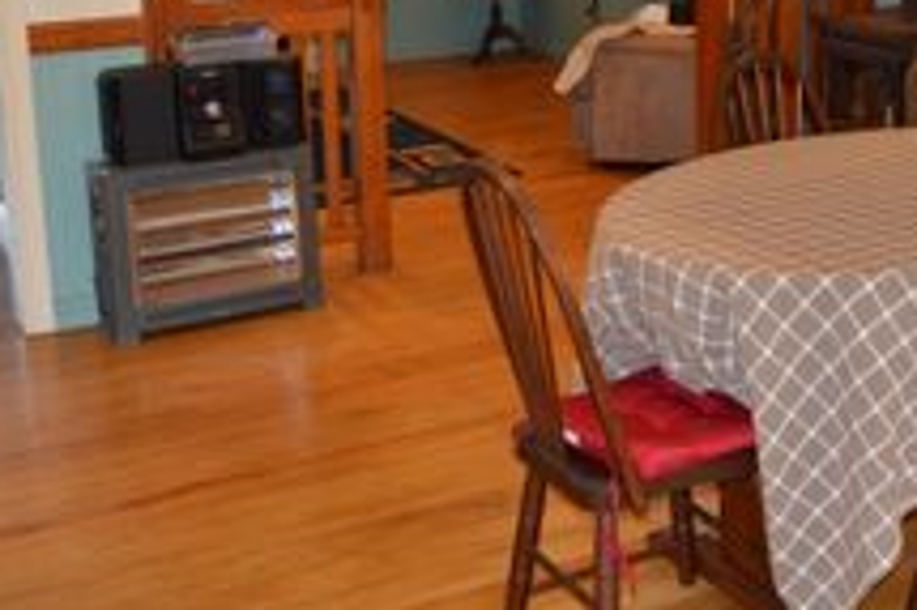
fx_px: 1502
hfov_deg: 33.1
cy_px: 92
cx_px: 721
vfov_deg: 22.5
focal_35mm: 59
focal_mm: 18
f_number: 4
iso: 400
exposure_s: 1/80
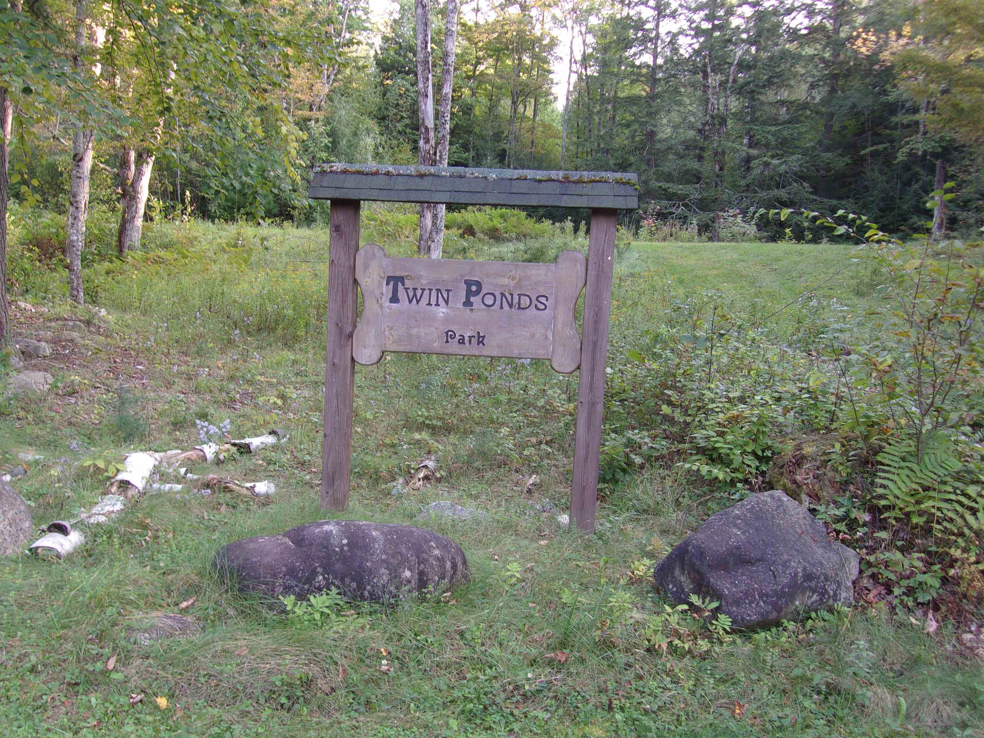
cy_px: 369
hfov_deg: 54.0
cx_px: 492
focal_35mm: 34
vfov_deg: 41.8
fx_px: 966
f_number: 3.3
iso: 81
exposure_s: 1/34
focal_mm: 6.1
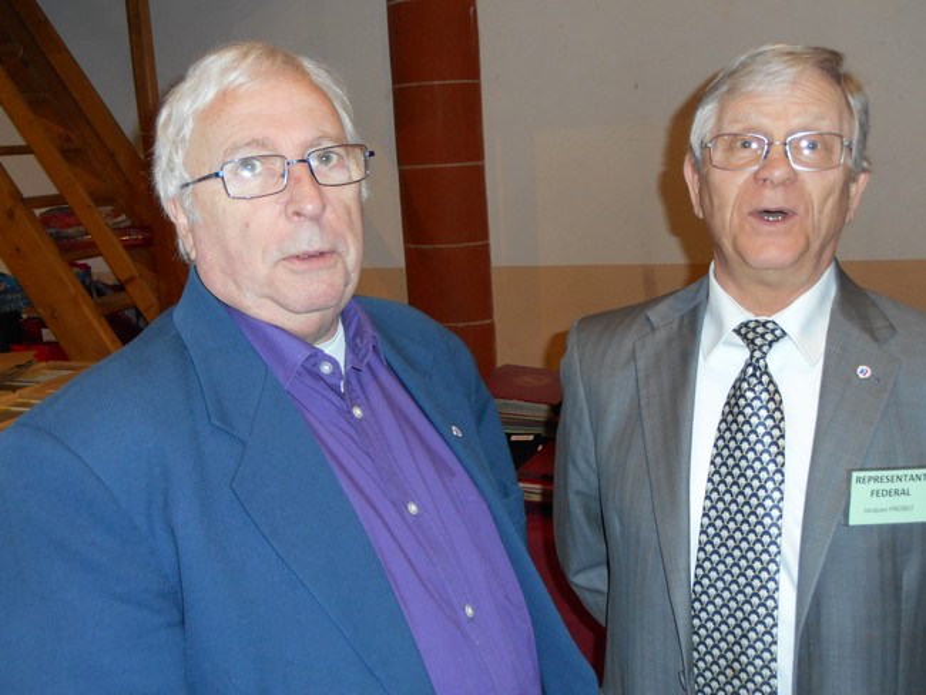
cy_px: 348
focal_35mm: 43
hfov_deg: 43.8
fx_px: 1151
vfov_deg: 33.6
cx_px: 463
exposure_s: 1/30
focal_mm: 7.6
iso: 320
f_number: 4.2
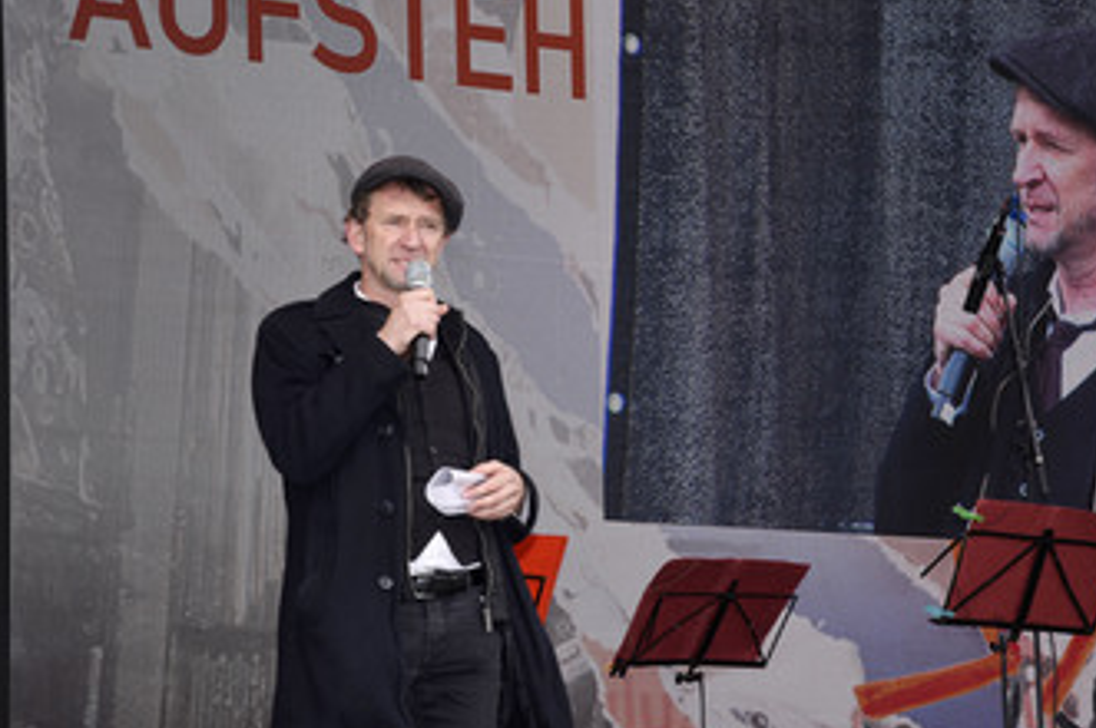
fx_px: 4562
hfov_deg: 13.7
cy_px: 414
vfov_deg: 9.1
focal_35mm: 150
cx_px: 641
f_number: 11
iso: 400
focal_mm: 110
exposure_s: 1/160
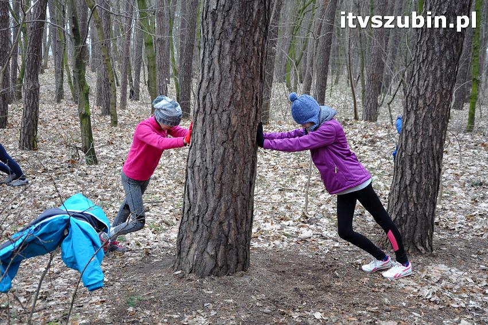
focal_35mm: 45
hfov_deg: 43.6
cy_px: 162
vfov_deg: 29.8
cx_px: 244
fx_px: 609
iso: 1600
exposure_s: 1/125
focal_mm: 30
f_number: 4.5
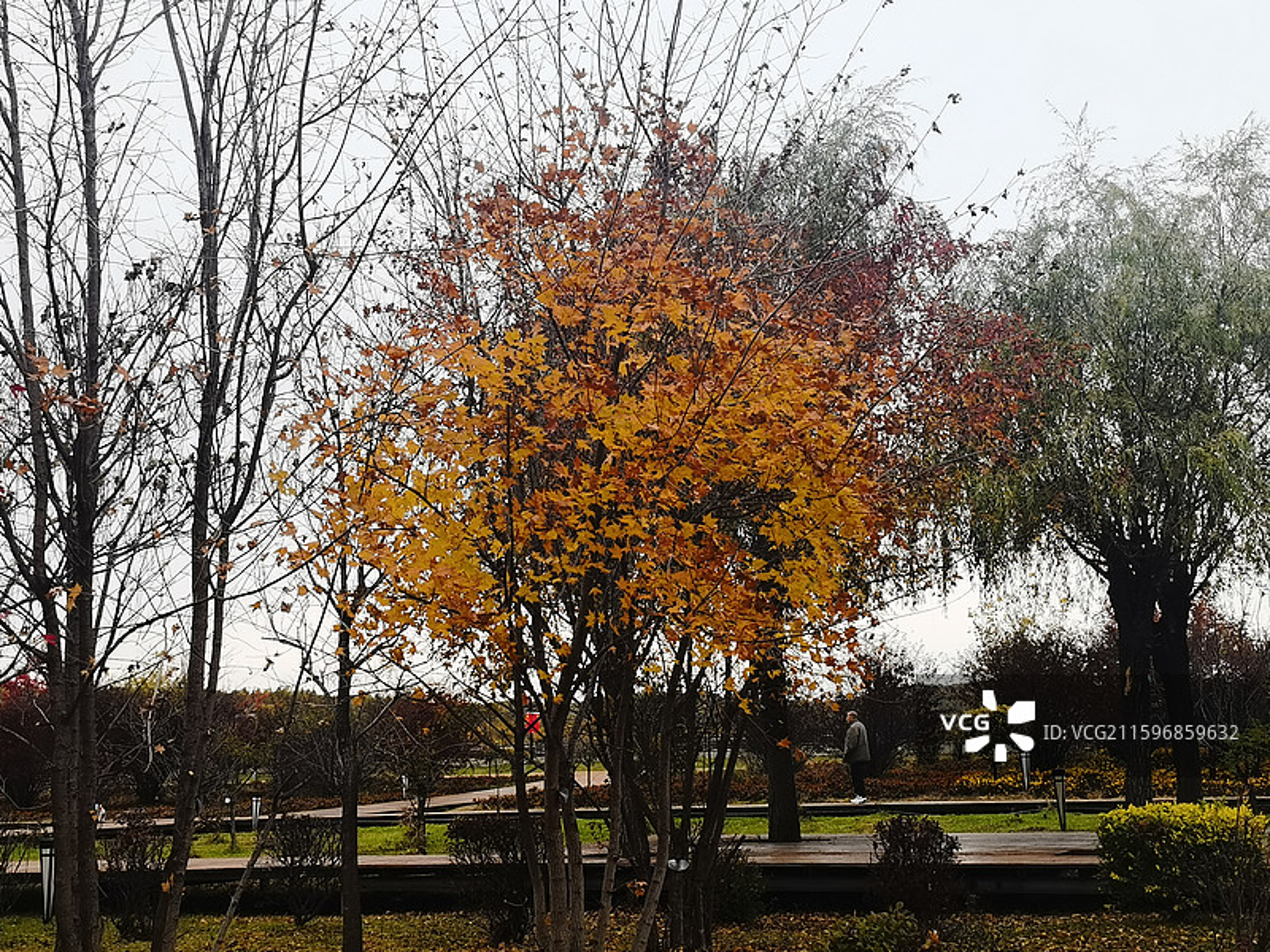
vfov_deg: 34.3
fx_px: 1541
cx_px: 635
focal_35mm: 42
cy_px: 476
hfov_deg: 44.8
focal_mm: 5.54
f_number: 1.8
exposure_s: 1/386
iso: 50
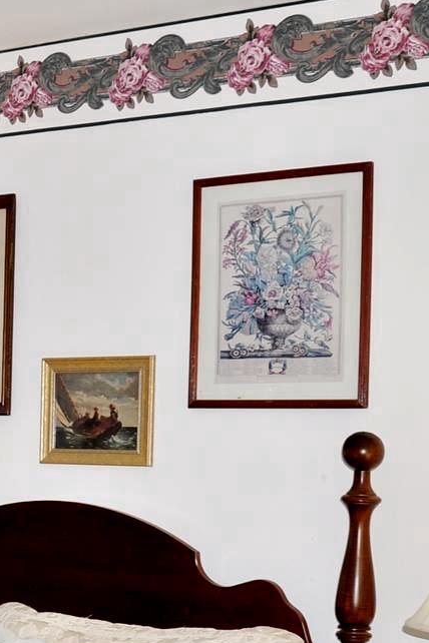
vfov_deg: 23.4
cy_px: 487
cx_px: -340
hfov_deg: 14.1
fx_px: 1537
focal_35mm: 86
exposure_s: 1/60
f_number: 5.6
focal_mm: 18
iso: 200
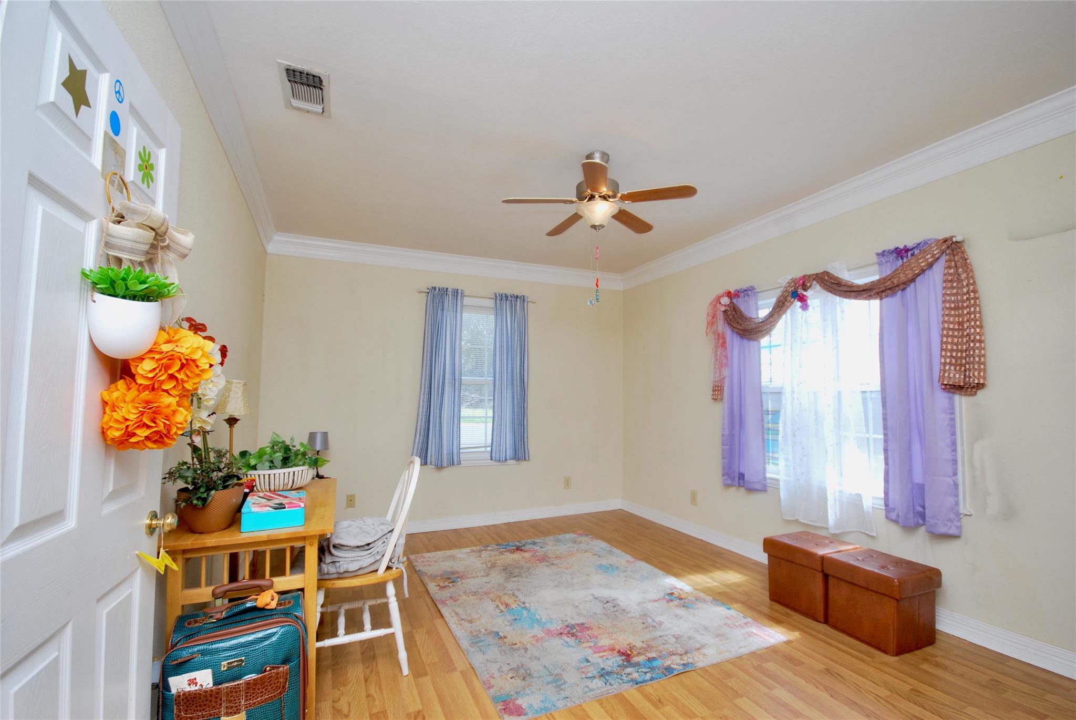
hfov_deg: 100.3
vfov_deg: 77.5
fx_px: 449
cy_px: 360
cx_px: 538
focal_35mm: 15
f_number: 5.6
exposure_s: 1/125
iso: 200
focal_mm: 10
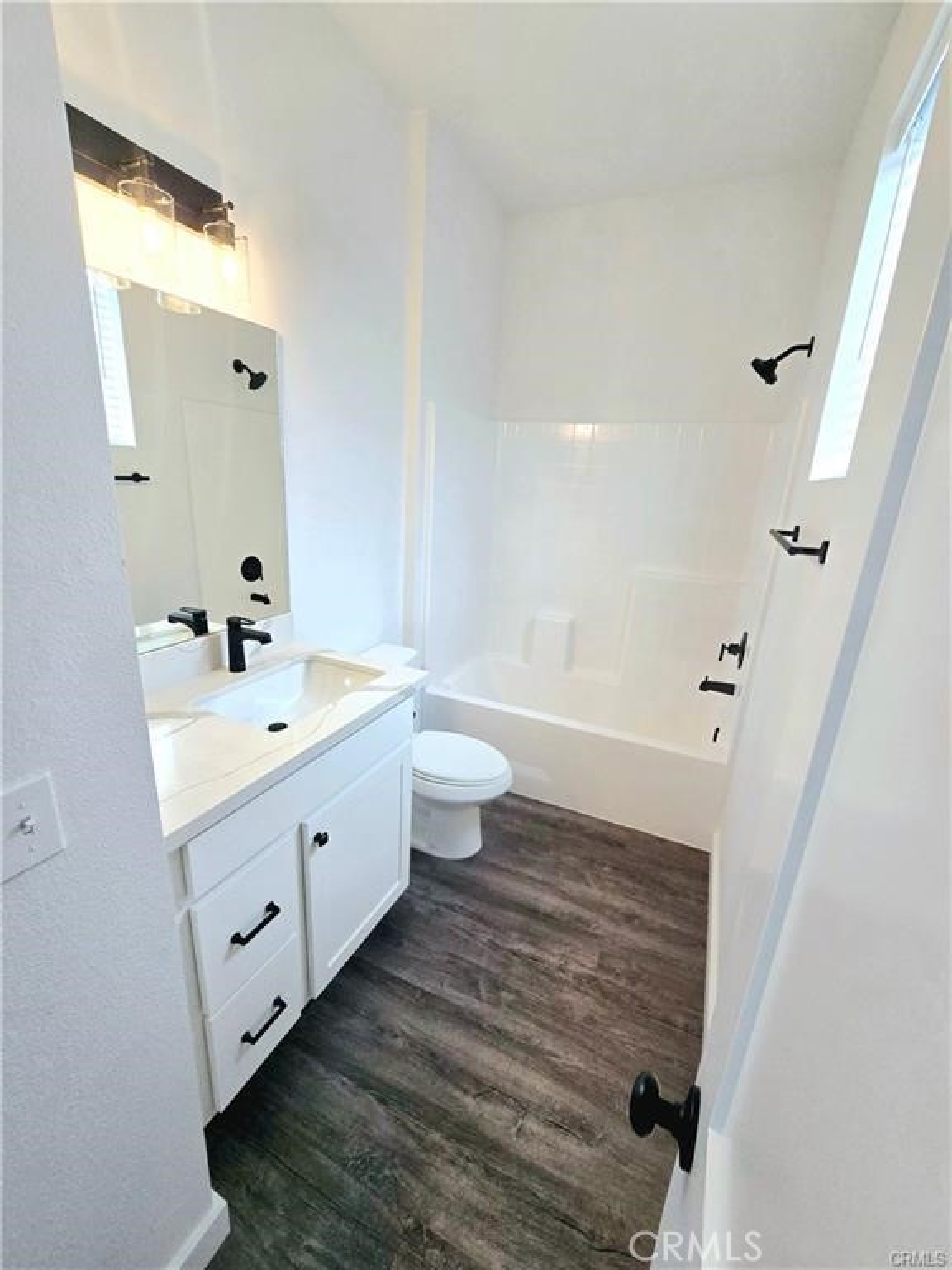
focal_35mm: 13
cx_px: 476
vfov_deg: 106.2
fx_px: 477
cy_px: 635
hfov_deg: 89.9
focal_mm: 2.2
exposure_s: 1/120
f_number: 2.2
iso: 80
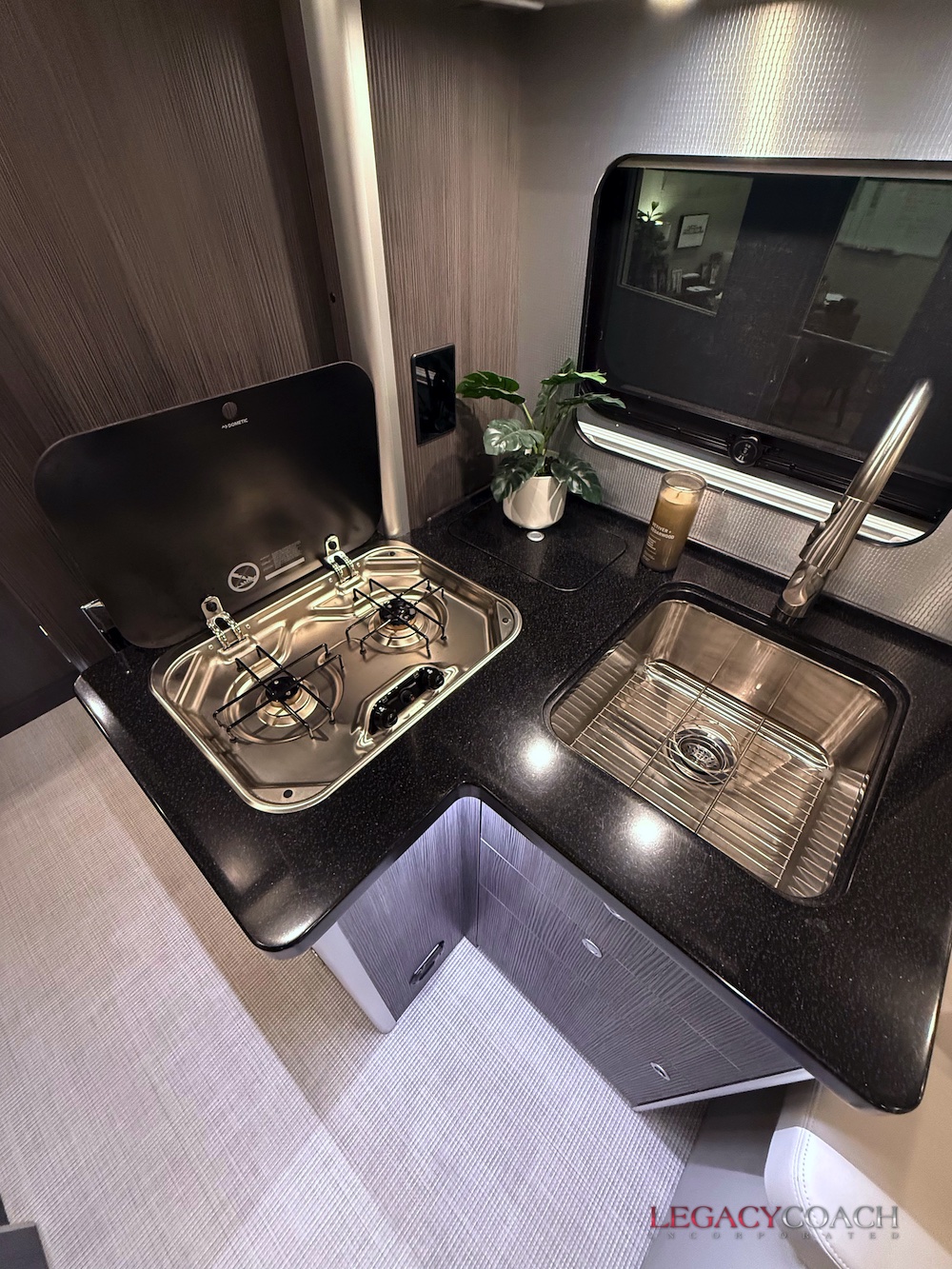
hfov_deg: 85.7
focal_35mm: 14
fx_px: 513
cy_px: 634
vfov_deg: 102.1
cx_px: 476
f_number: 2.2
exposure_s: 1/60
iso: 800
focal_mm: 2.22
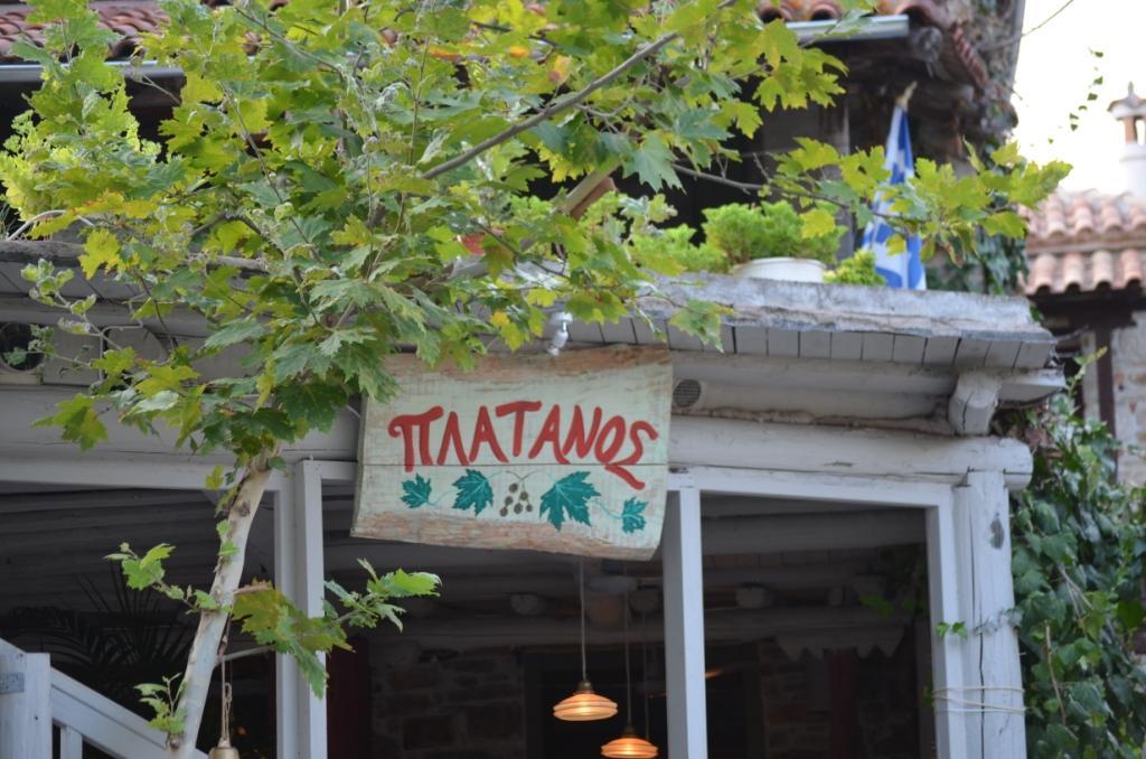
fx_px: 3907
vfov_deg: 11.1
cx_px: 573
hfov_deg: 16.7
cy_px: 380
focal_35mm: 123
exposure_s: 1/80
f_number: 4.5
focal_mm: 82
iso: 400
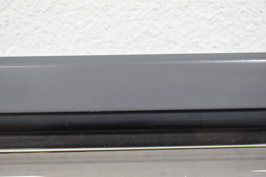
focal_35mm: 63
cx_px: 133
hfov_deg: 31.9
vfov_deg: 21.6
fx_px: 465
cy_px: 88
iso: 640
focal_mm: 42
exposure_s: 1/60
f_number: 5.6
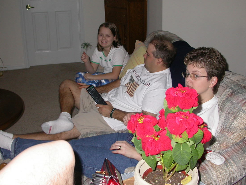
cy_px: 88
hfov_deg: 42.9
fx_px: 313
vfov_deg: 32.9
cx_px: 132
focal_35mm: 44
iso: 100
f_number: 2.6
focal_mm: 7.85
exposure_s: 1/60
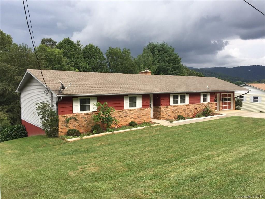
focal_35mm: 29
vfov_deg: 48.2
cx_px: 132
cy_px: 100
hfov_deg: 61.7
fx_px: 222
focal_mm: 4.15
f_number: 2.2
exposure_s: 1/514
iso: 32
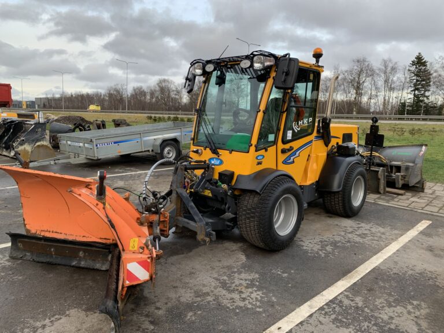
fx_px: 333
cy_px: 166
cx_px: 222
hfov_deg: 67.3
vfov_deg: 53.1
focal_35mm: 26
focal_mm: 4.25
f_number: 1.8
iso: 40
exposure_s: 1/121
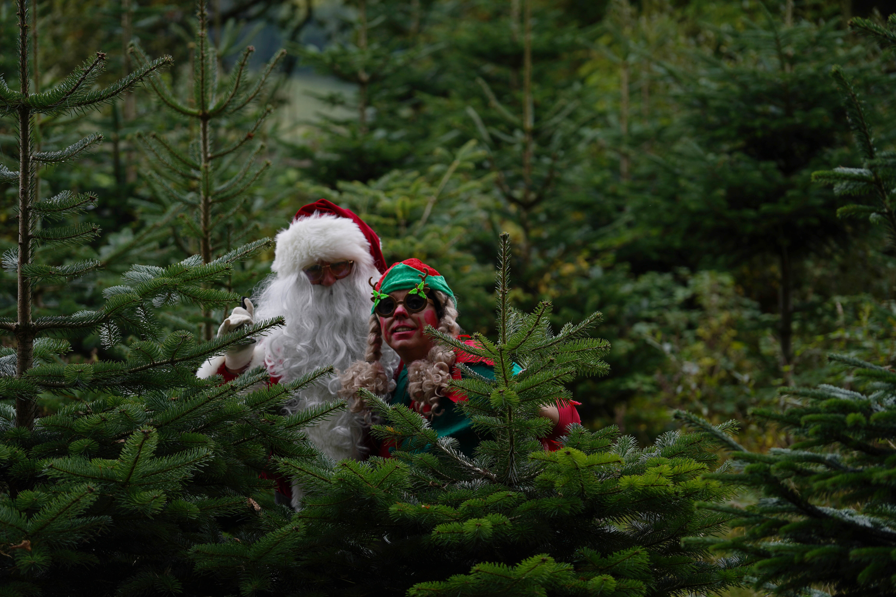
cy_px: 298
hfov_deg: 16.0
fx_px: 3186
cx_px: 448
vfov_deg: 10.7
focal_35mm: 128
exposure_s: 1/320
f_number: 4
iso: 100
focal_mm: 128
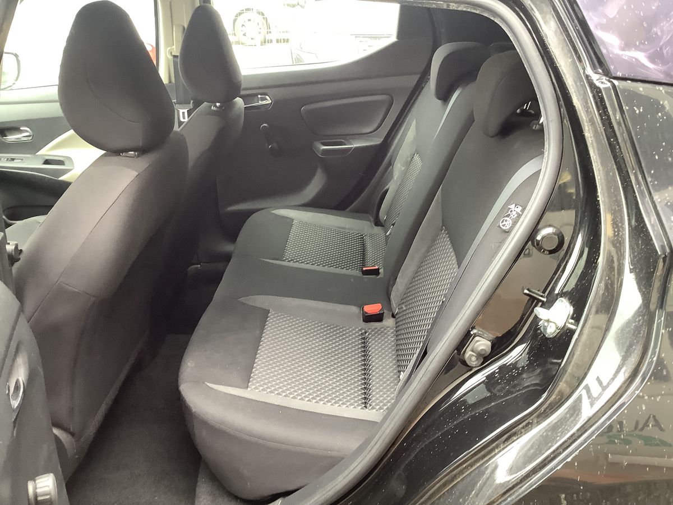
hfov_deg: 58.4
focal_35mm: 31
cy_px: 252
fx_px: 603
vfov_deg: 45.4
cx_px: 336
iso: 160
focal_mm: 3.3
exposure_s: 1/60
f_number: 2.4
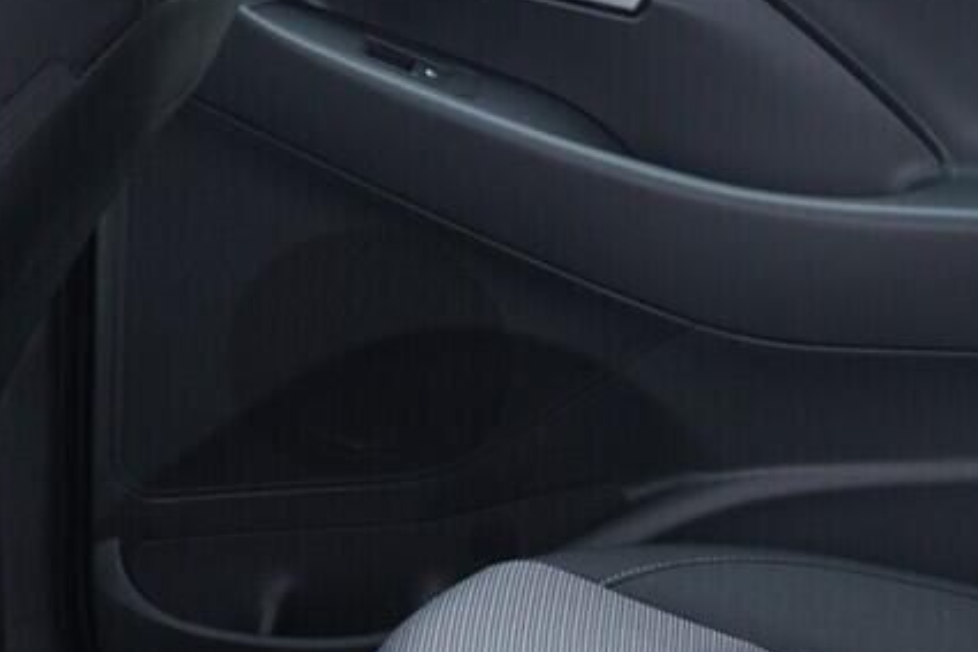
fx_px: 3313
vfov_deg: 11.2
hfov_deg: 15.5
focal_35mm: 122
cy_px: 537
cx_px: 1450
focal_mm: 24
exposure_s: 1/40
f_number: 2.8
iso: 500
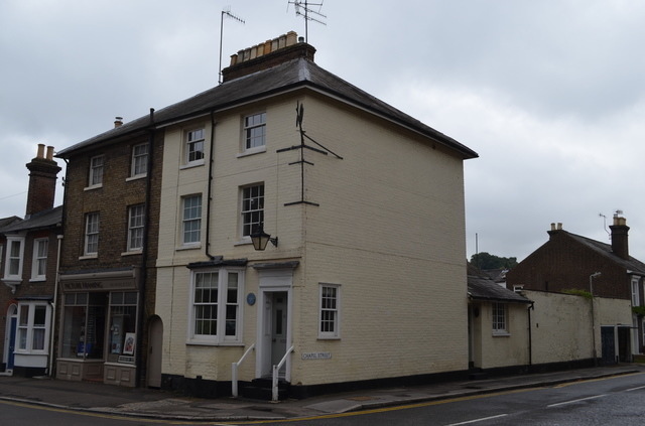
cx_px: 322
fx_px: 643
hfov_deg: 53.3
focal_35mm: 36
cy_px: 213
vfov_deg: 36.7
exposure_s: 1/200
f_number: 7.1
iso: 200
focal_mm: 24
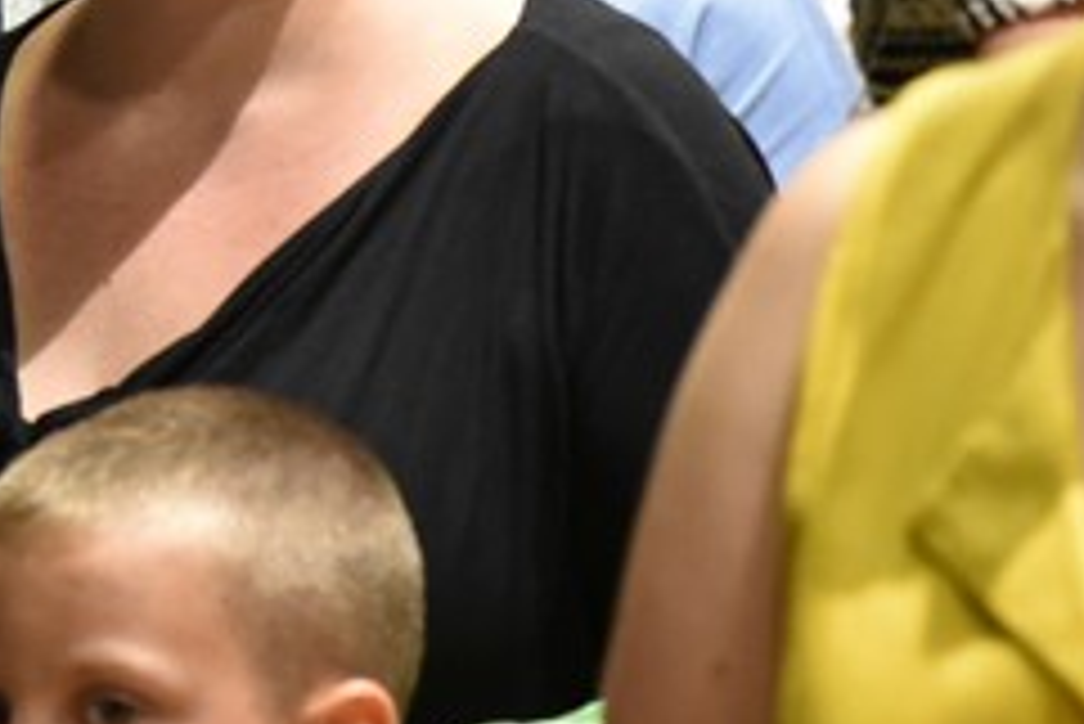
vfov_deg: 3.4
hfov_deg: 5.0
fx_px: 12292
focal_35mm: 408
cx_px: -31
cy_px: -187
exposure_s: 1/160
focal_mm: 120
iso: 6400
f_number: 4
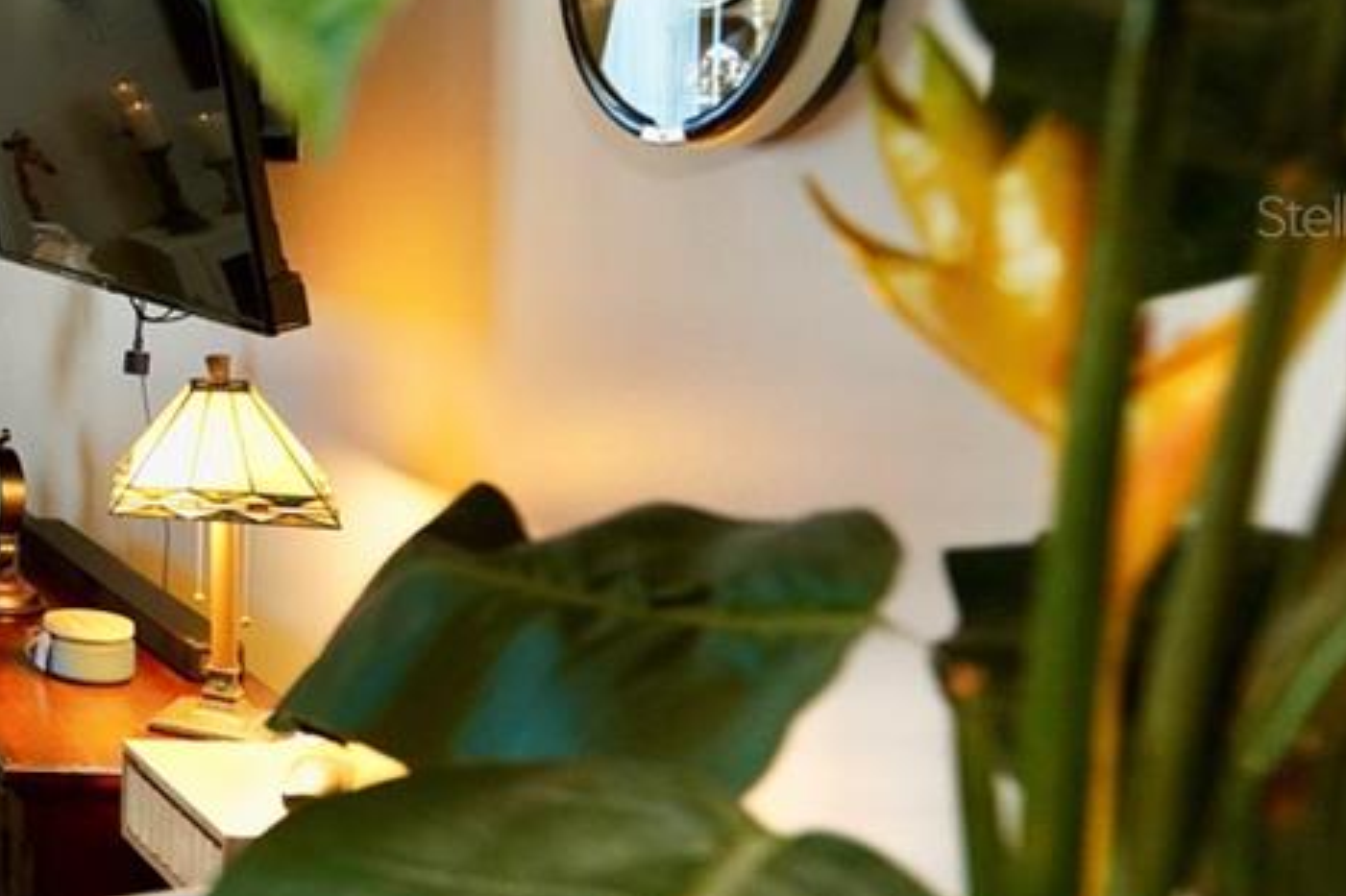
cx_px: -793
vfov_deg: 27.6
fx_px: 1794
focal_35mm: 48
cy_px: 216
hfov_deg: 26.2
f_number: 2.2
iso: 800
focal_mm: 14
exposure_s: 1/160
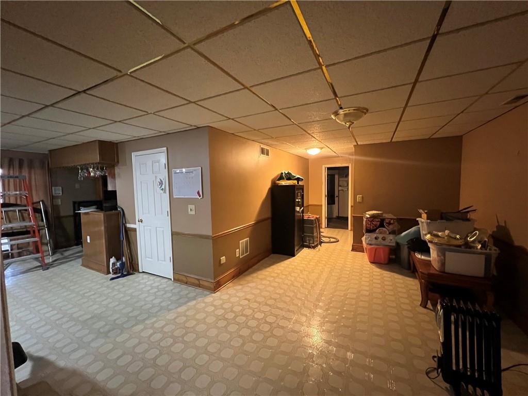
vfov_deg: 89.9
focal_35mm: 13
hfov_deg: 106.2
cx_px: 264
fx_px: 198
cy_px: 198
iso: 800
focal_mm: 1.57
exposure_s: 1/40
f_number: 1.8
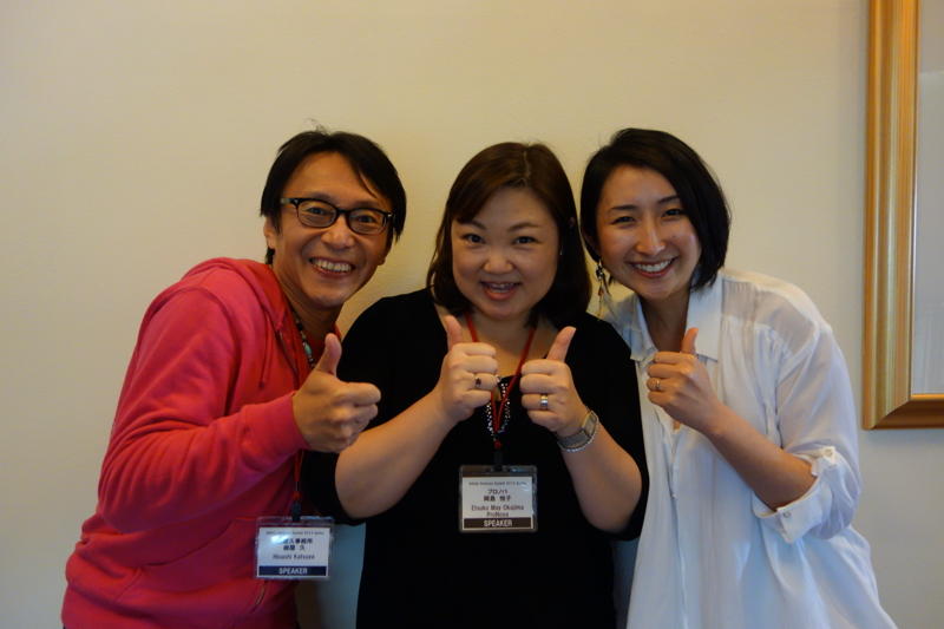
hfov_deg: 65.5
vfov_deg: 46.4
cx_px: 472
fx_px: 734
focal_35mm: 28
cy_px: 314
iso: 800
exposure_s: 1/60
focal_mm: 10.4
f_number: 1.8
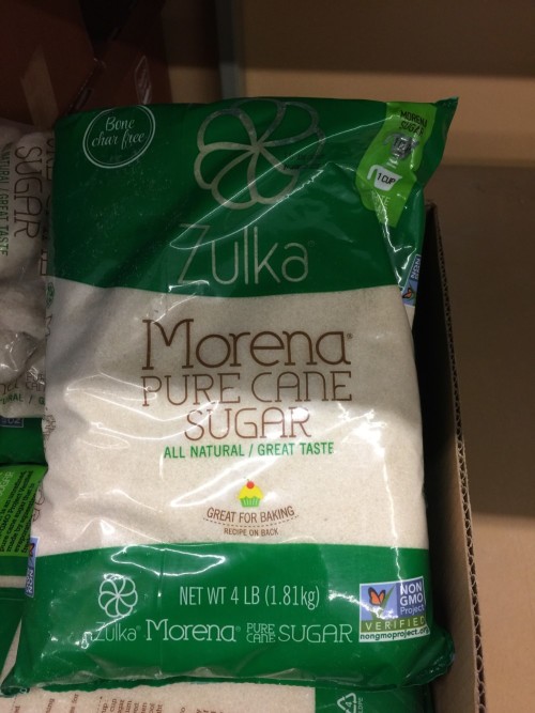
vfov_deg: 61.7
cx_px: 268
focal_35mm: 29
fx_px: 598
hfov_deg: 48.2
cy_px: 356
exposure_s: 1/15
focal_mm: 4.15
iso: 50
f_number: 2.2
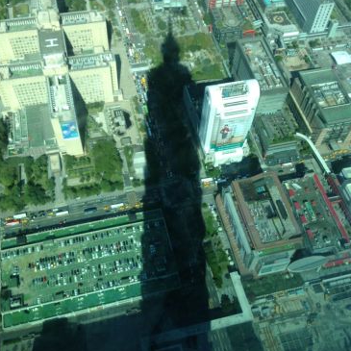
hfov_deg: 41.9
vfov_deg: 41.8
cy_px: 165
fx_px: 459
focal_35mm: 40
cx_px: 177
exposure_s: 1/723
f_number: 2.4
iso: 50
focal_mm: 4.13
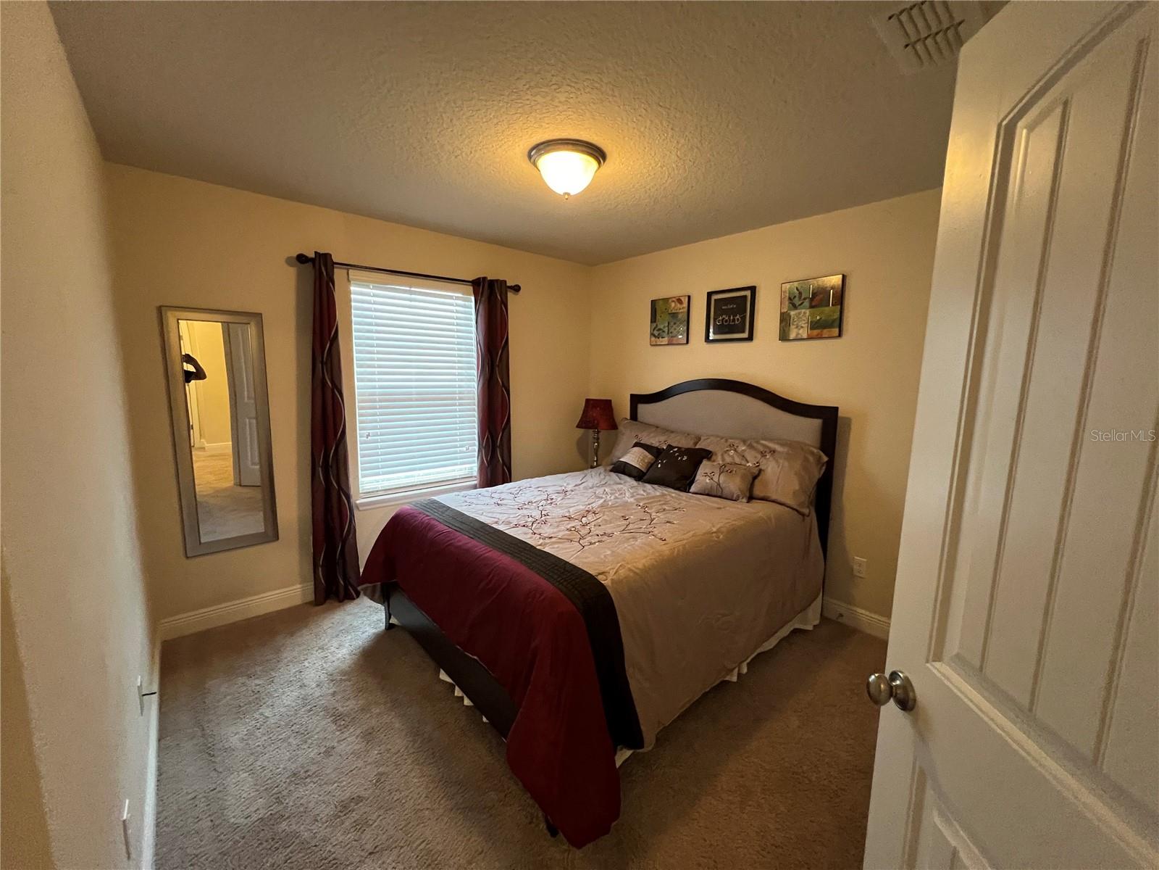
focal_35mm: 13
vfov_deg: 89.9
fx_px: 435
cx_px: 580
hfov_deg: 106.2
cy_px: 435
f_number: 1.8
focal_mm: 1.57
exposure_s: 1/60
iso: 500
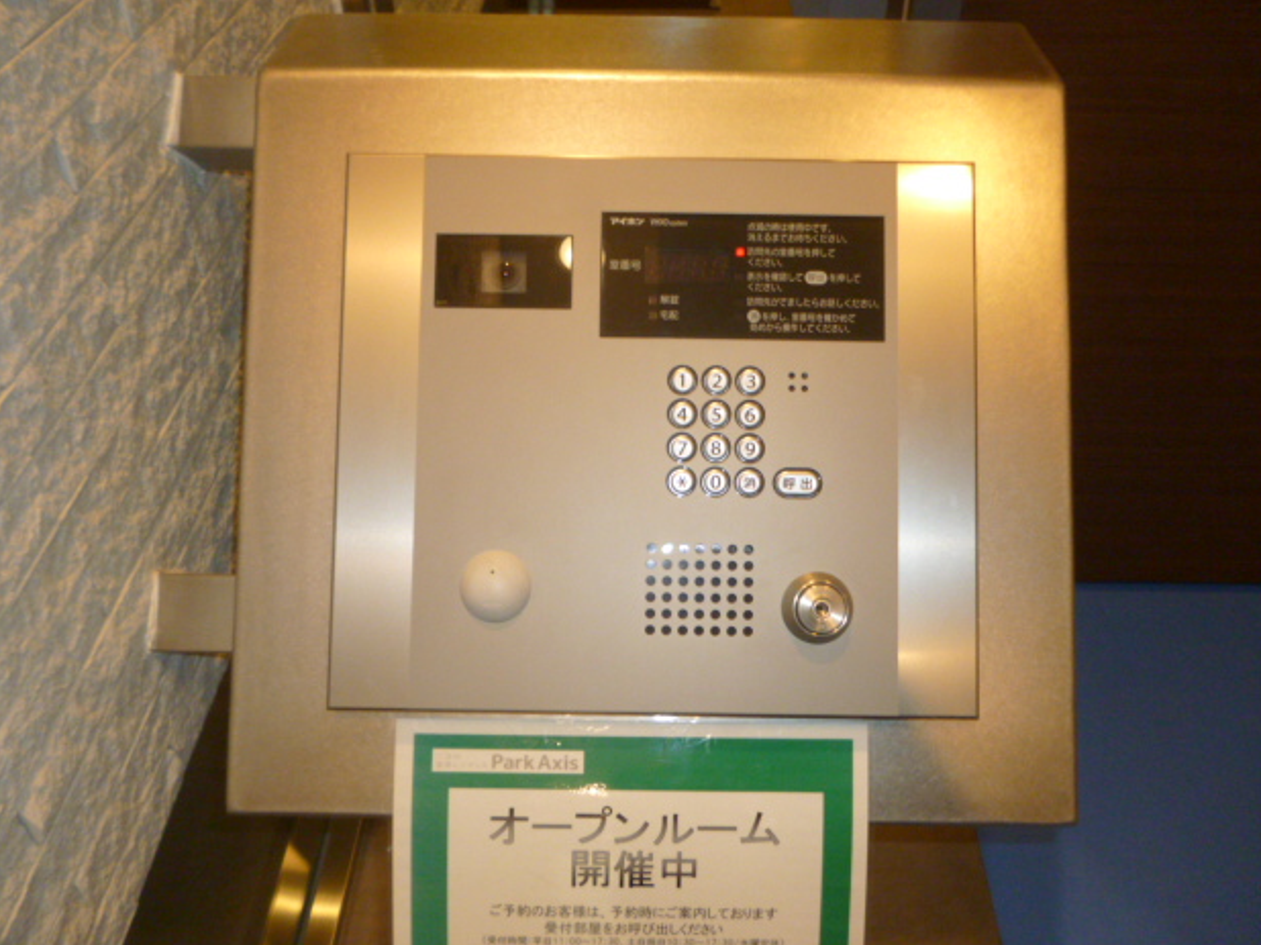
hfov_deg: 61.7
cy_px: 474
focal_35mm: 29
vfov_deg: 48.2
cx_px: 647
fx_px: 1056
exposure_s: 1/60
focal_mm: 5
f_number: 3.1
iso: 320
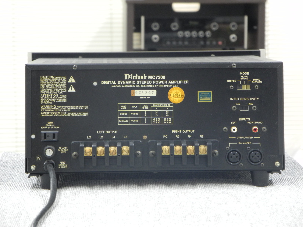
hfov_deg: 12.9
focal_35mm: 153
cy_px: 114
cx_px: 152
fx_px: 1339
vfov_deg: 9.7
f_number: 5
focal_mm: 32.6
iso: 400
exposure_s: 1/13
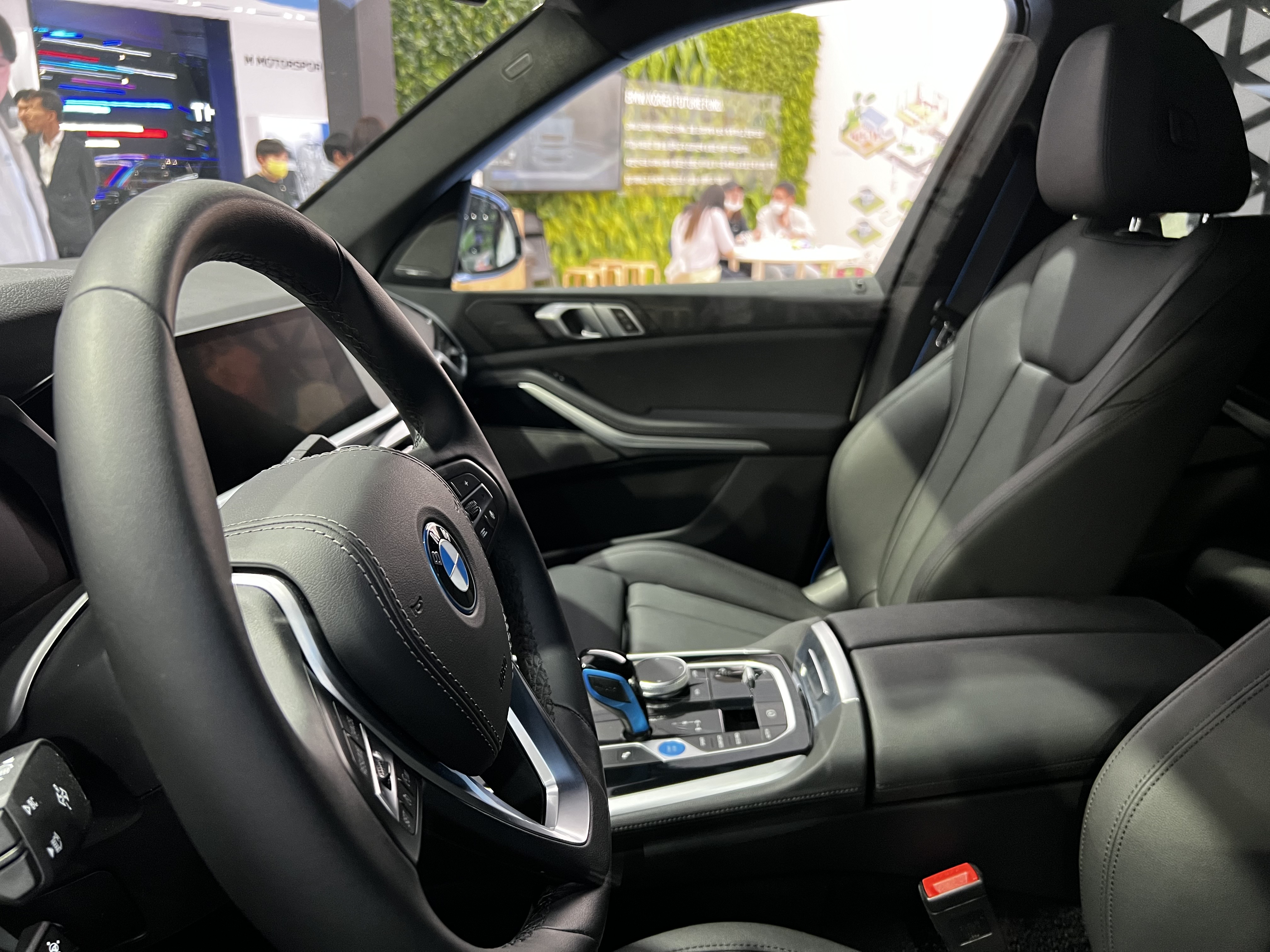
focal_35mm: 26
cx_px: 635
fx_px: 954
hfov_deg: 67.3
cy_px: 476
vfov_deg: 53.1
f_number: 1.5
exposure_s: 1/44
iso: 400
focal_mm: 5.7
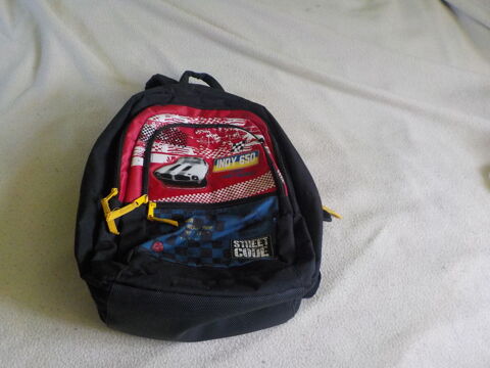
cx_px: 245
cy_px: 184
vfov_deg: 46.8
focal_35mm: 30
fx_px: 425
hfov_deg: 60.0
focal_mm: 4.1
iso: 400
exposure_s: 1/15
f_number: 3.3
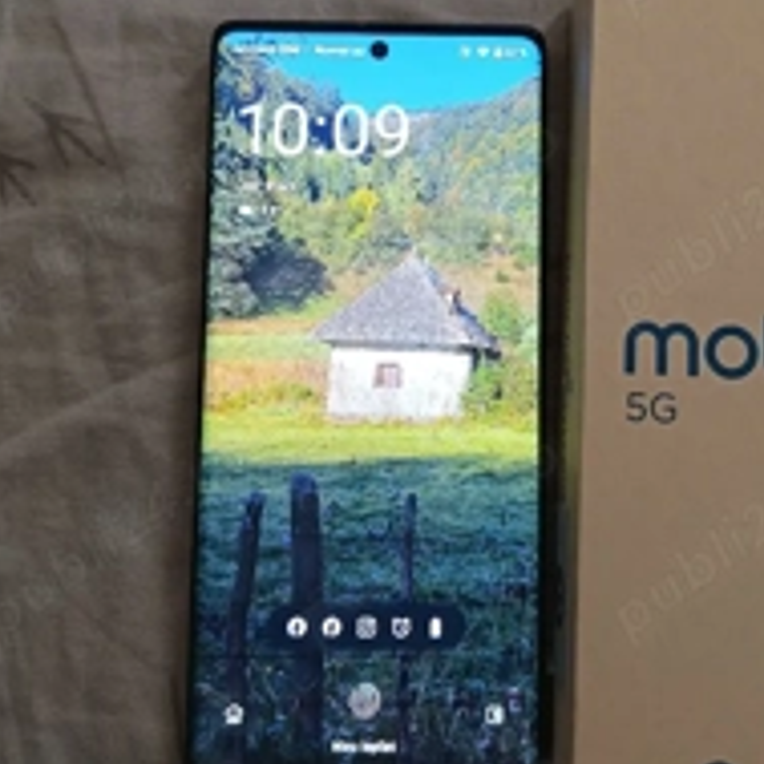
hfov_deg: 37.2
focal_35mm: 45
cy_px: 271
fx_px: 1124
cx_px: 509
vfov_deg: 37.2
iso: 4080
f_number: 1.75
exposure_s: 1/50
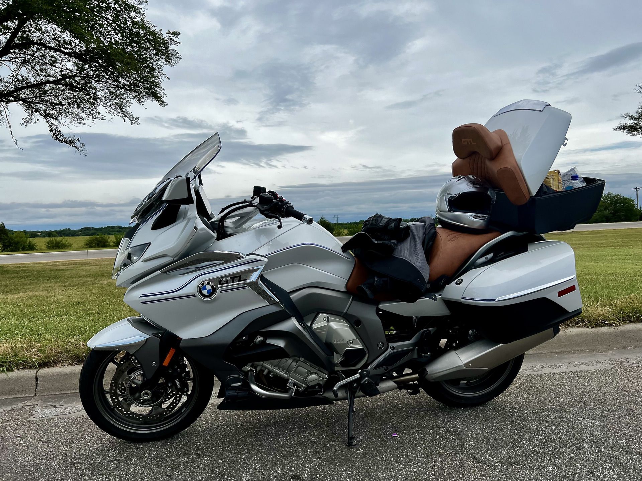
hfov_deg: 67.3
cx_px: 321
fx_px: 482
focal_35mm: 26
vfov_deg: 53.1
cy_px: 240
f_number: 1.5
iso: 50
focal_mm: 5.7
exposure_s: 1/10309
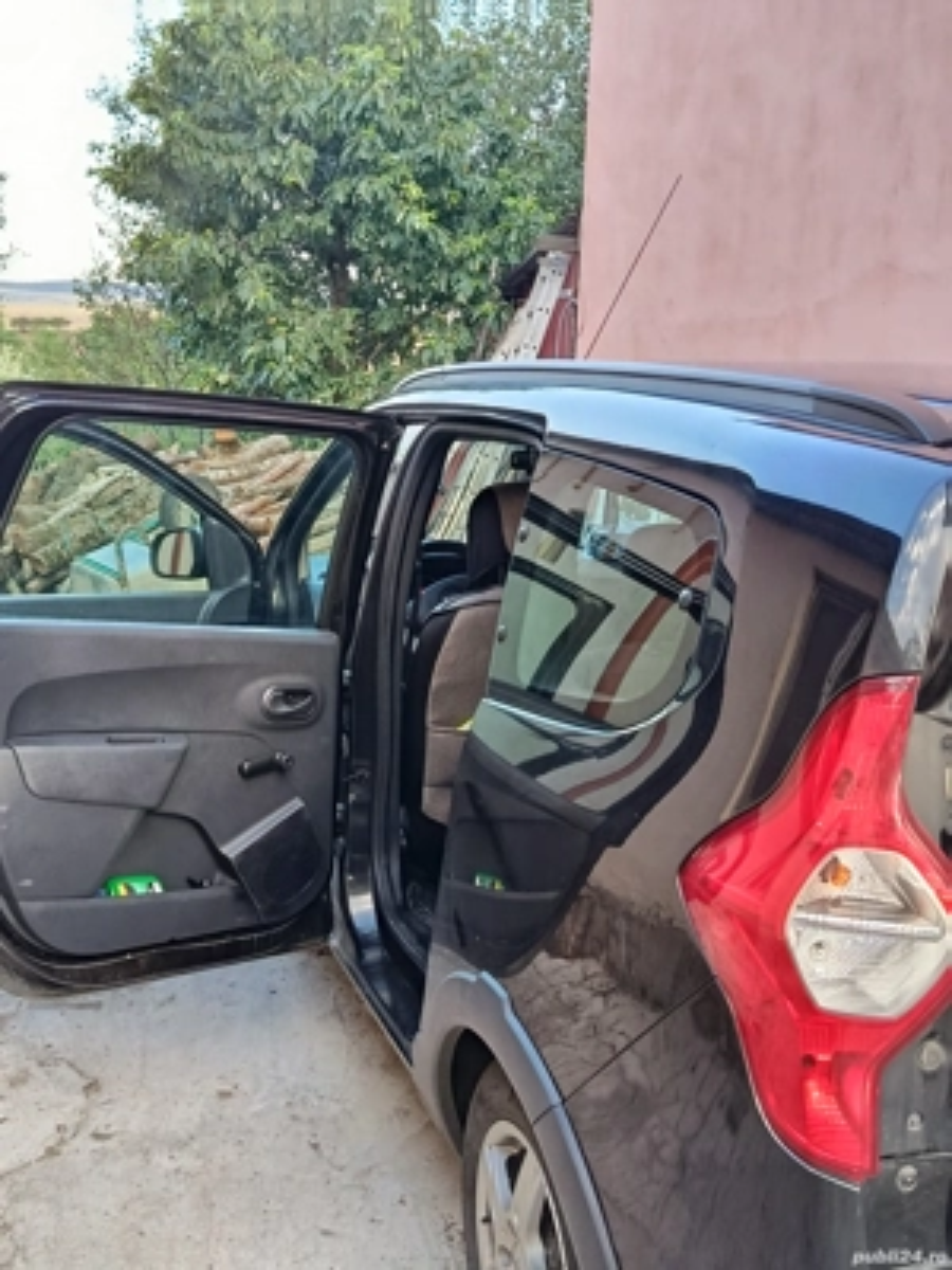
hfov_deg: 36.0
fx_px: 1467
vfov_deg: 46.8
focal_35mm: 40
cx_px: 476
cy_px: 635
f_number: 1.7
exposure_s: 1/100
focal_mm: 5.24
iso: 640
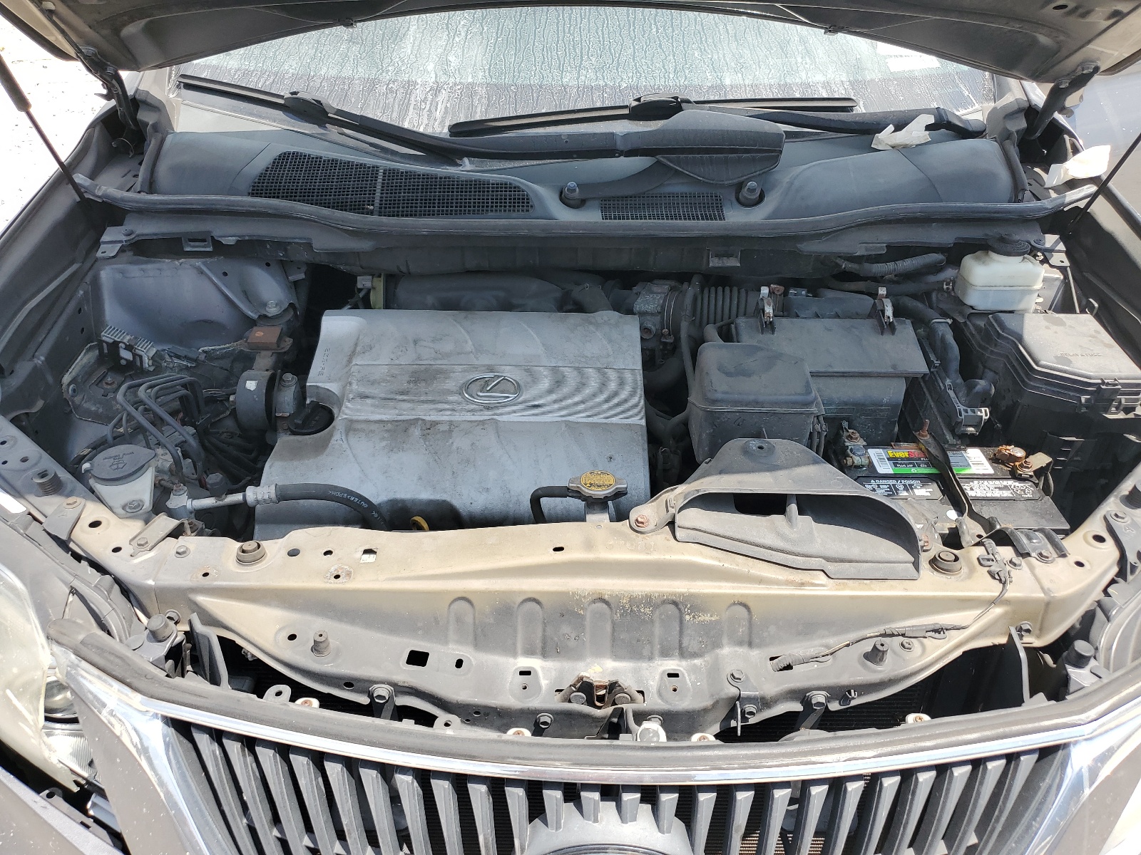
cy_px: 428
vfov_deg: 53.1
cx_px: 570
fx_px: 857
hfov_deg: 67.3
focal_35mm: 26
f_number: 1.5
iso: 50
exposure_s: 1/1429
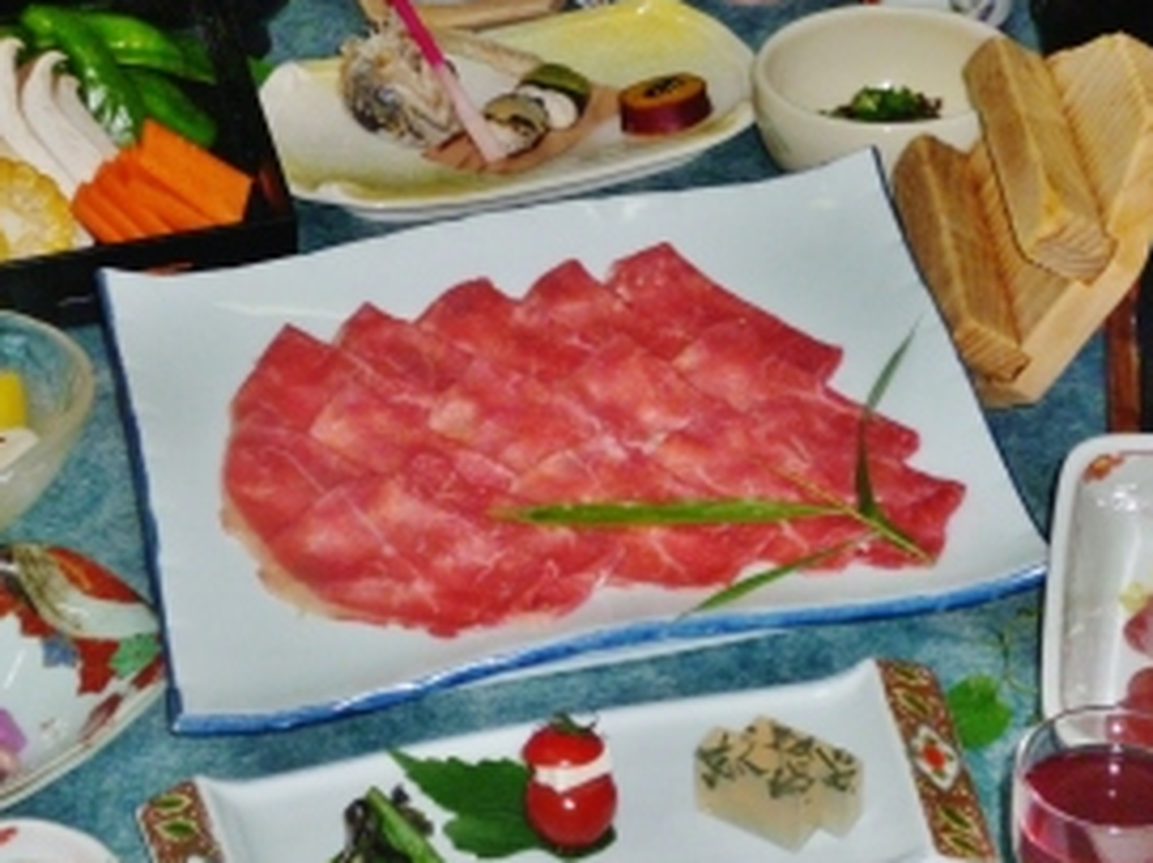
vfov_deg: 14.5
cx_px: 553
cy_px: 327
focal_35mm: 102
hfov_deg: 19.3
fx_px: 3396
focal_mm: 12.3
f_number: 4.5
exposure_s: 1/60
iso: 400
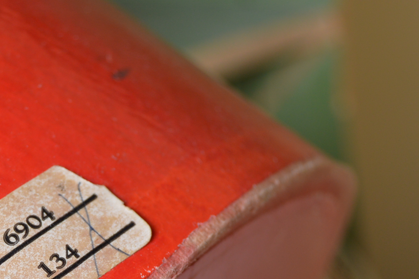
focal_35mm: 116
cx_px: 88
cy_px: 277
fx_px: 1350
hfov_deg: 17.5
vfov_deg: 11.7
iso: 200
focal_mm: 35
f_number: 4.5
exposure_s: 1/200
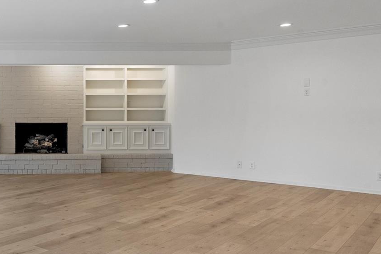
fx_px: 413
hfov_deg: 45.4
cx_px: 46
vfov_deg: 34.2
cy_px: 126
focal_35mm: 39
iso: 400
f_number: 11
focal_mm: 16
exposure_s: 1/25
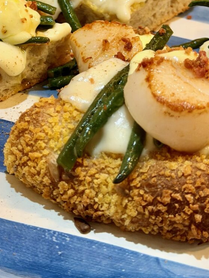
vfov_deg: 21.3
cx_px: 65
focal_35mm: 90
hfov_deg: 16.4
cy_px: 33
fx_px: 725
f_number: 1.78
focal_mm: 6.76
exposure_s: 1/36
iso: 500
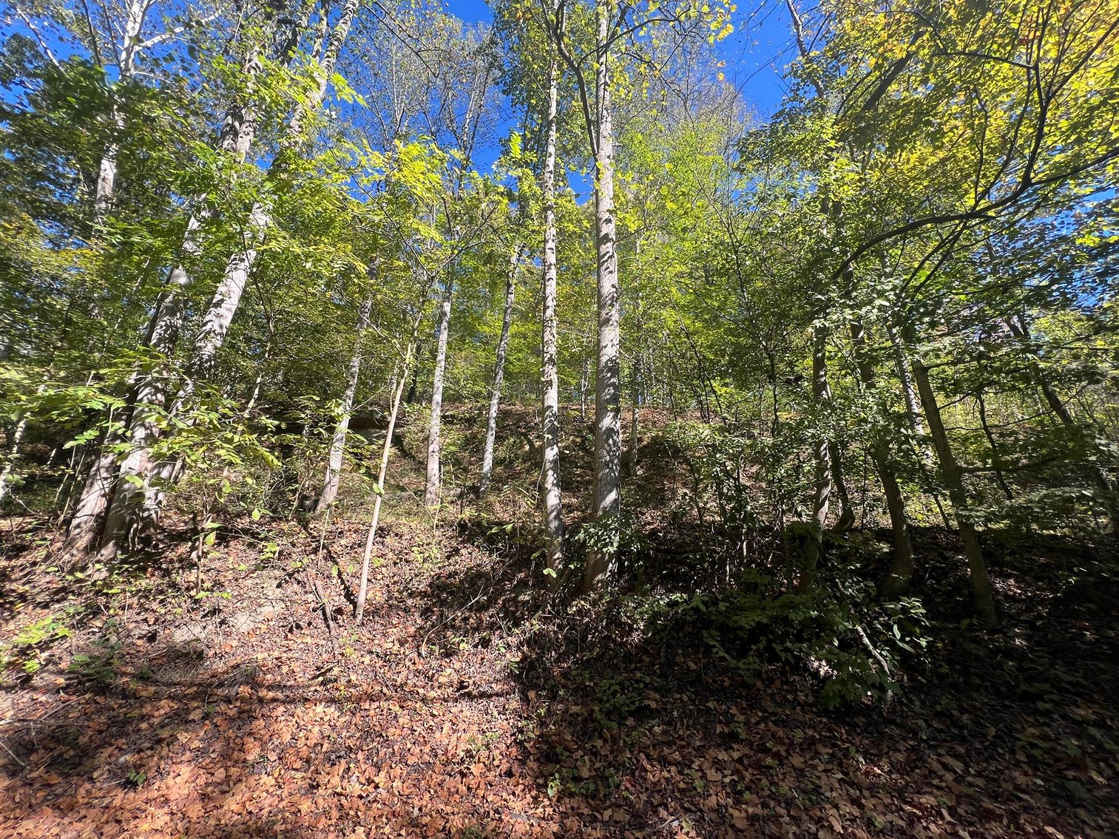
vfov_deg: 89.9
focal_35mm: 13
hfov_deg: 106.2
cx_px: 560
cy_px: 420
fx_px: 420
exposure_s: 1/311
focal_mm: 1.57
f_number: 1.8
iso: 32
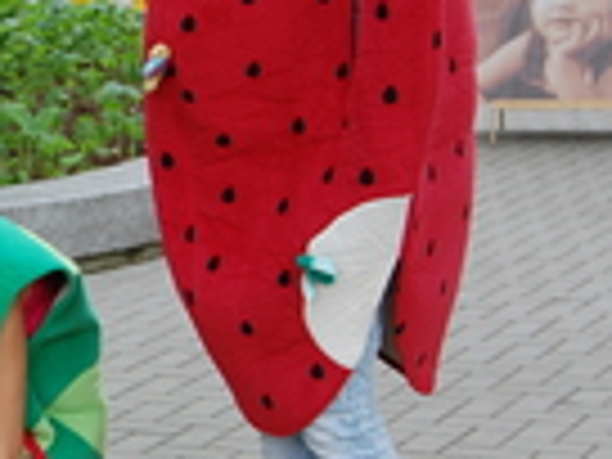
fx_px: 2687
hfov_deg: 12.7
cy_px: 196
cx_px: -130
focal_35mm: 152
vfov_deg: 9.8
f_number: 6.3
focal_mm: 32
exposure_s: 1/160
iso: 200
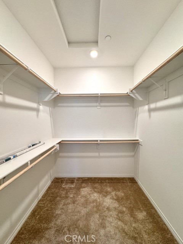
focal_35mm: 14
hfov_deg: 85.7
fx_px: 99
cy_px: 122
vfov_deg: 102.1
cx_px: 92
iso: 125
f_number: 2.2
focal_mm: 2.22
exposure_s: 1/120
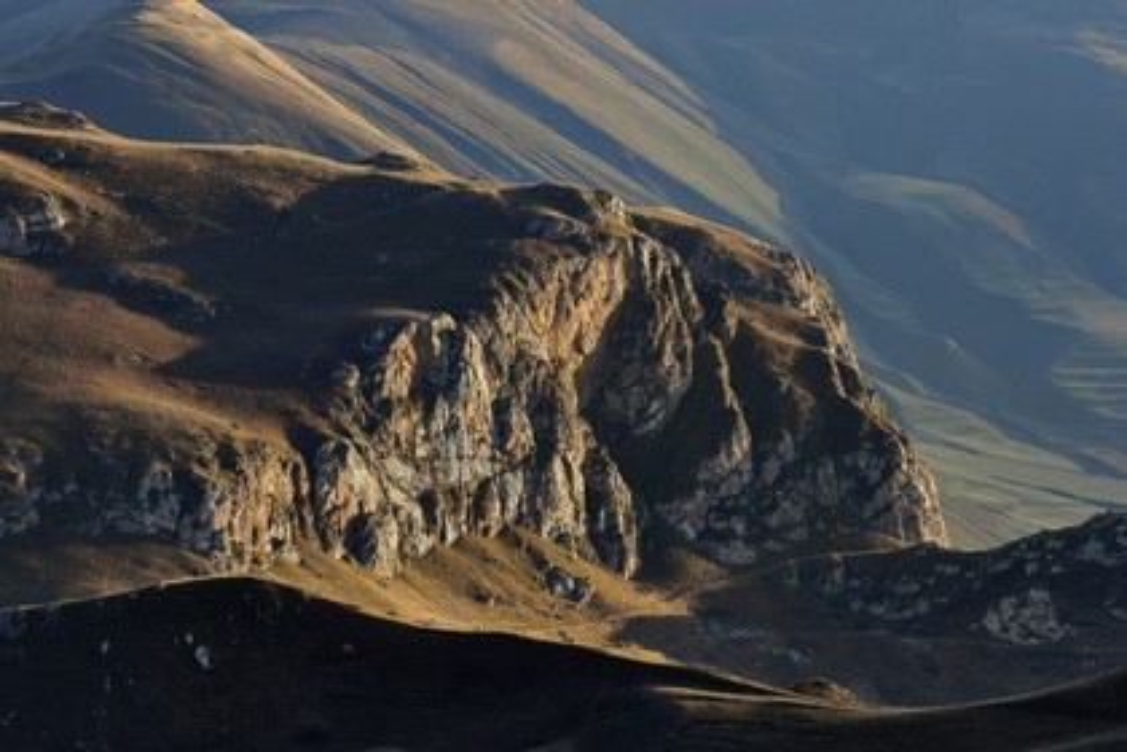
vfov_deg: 6.9
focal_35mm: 200
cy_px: 376
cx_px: 564
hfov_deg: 10.3
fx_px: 6261
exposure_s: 1/200
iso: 200
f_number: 9
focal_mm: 200
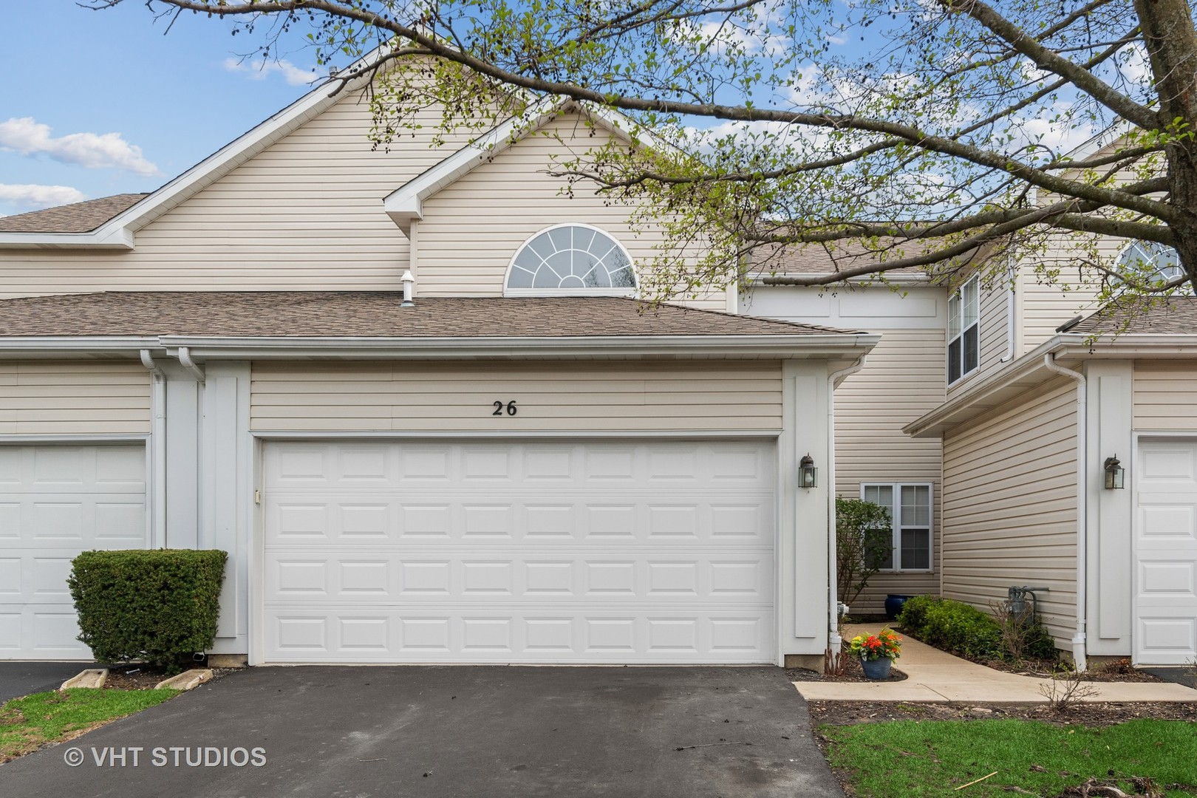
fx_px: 948
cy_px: 399
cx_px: 598
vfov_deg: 45.7
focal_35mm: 28
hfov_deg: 64.6
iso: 320
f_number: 8
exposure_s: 1/320
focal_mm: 19
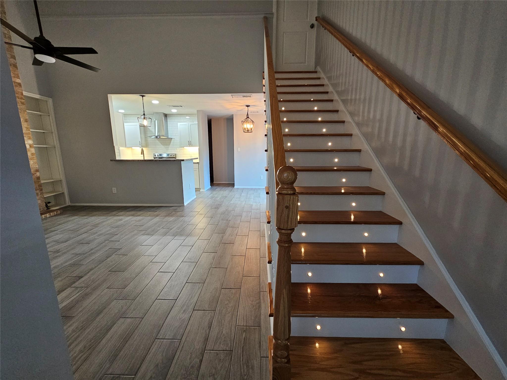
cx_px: 254
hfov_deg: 106.2
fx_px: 190
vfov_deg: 89.9
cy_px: 190
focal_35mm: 13
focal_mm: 2.2
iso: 320
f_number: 2.2
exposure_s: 1/36
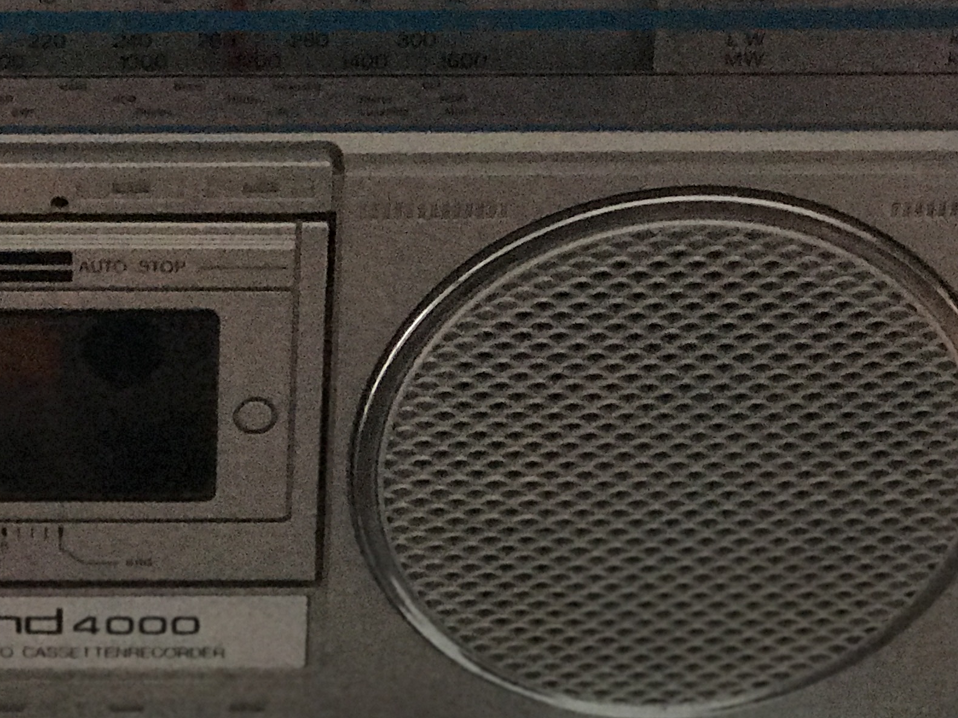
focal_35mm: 145
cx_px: 1
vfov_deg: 10.2
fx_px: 4013
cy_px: 148
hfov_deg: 13.4
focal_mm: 6.6
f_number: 2.8
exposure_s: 1/50
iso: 500
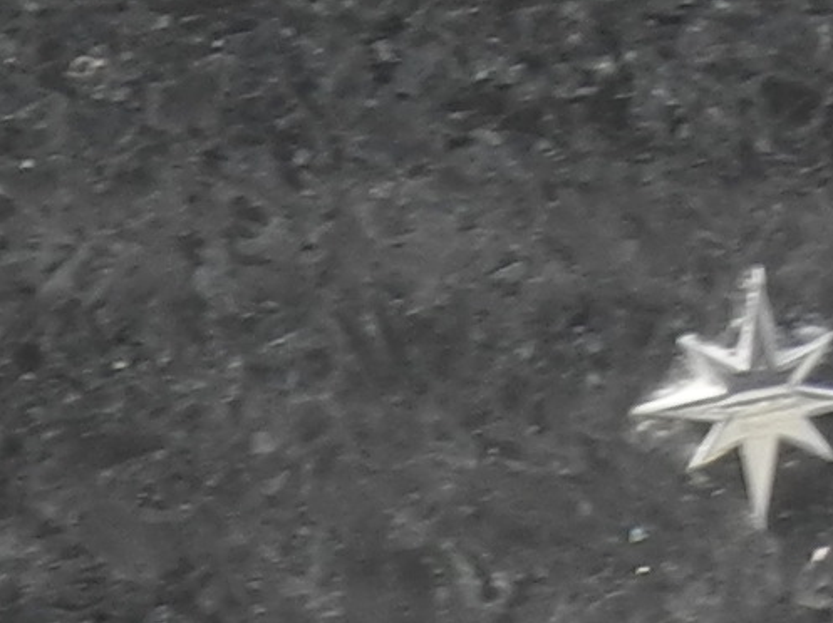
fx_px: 30563
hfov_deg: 1.6
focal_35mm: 1271
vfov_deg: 1.2
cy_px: -596
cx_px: 2051
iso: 100
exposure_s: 1/80
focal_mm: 37
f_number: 5.6
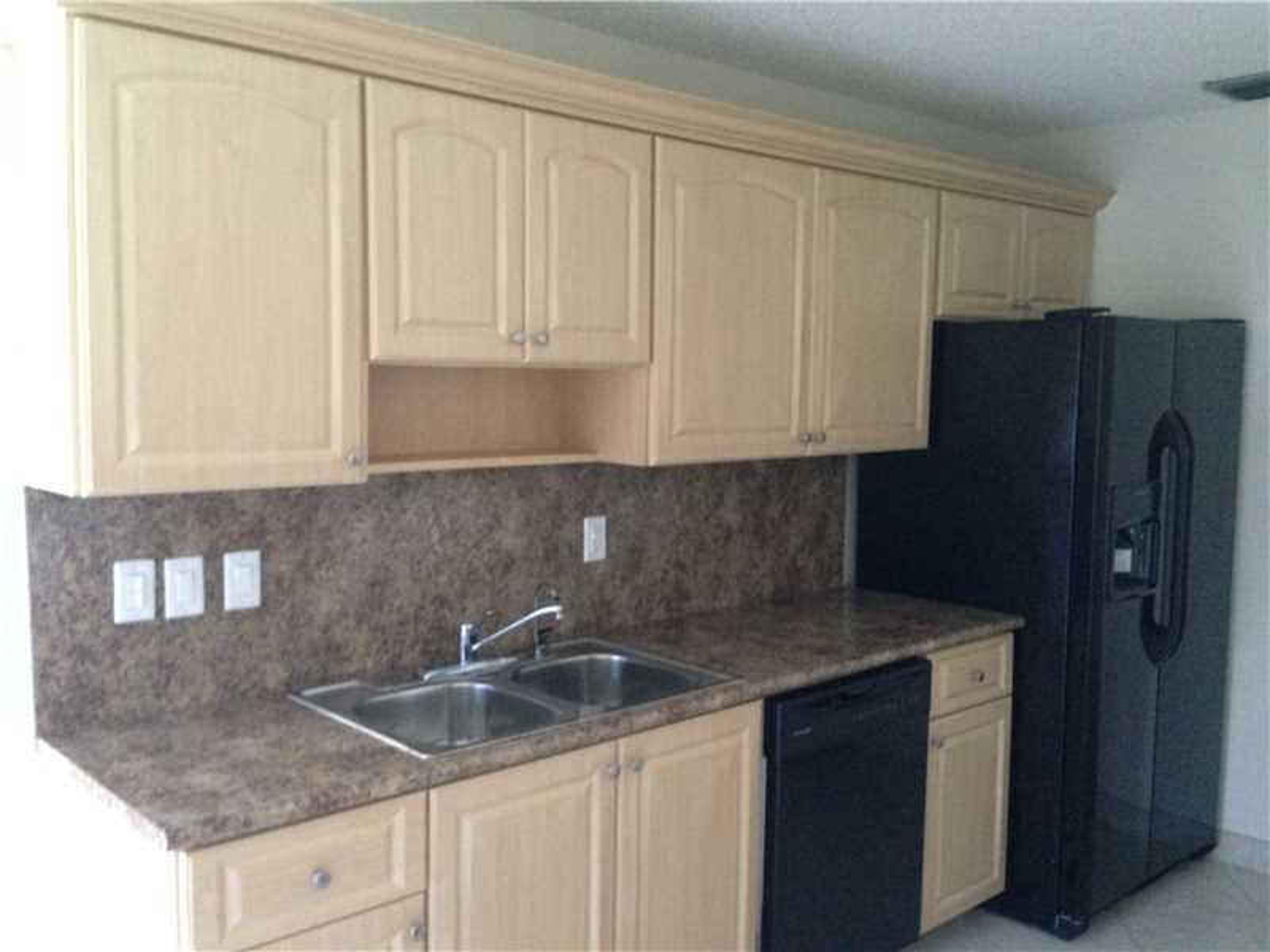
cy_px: 476
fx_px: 1211
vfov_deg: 42.9
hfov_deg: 55.4
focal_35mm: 33
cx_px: 635
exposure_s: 1/15
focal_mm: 4.12
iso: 800
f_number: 2.4
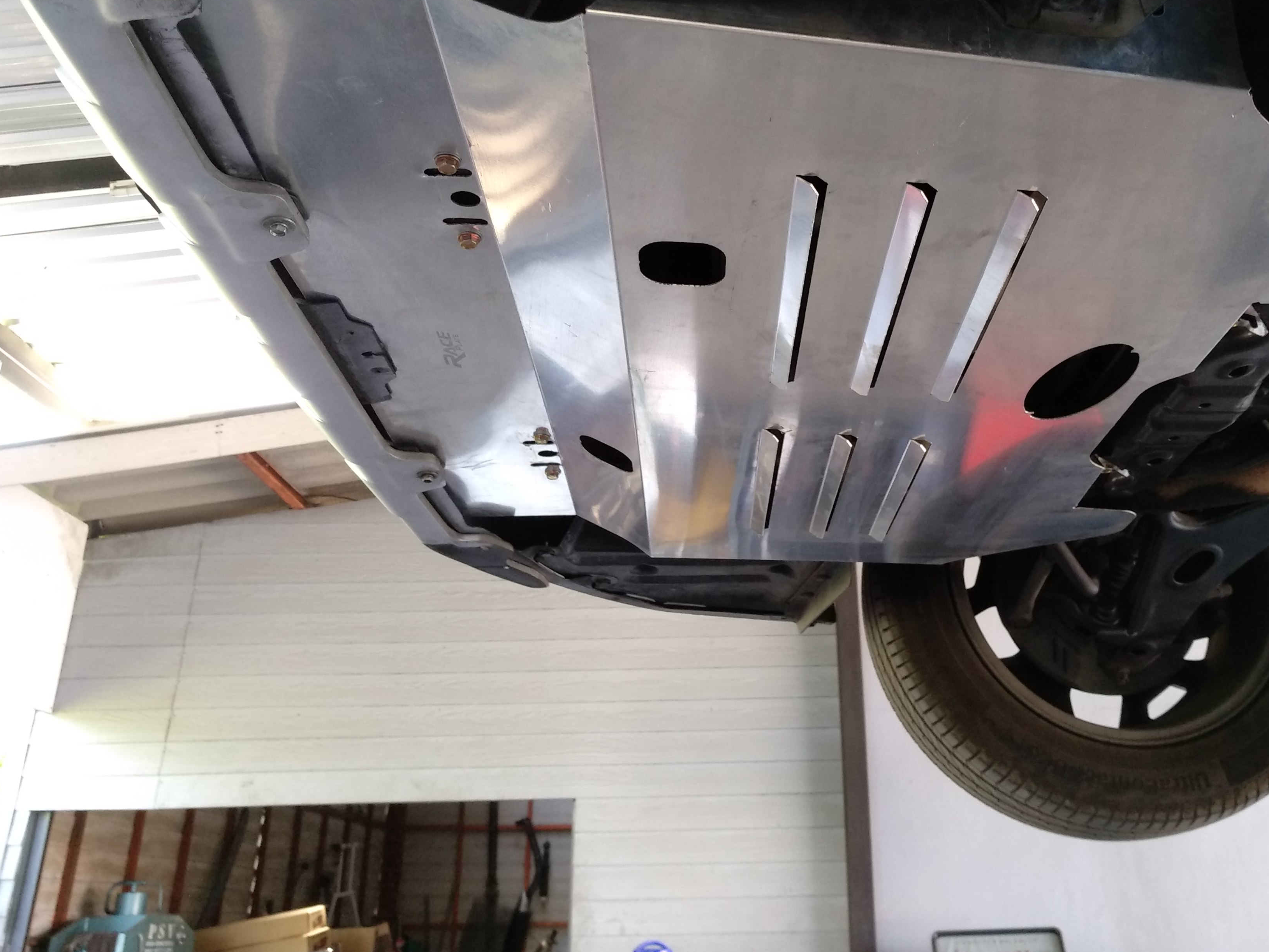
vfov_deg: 51.0
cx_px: 756
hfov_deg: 64.8
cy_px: 386
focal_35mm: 27
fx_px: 990
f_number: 2.2
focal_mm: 3.81
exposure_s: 1/33
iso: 400
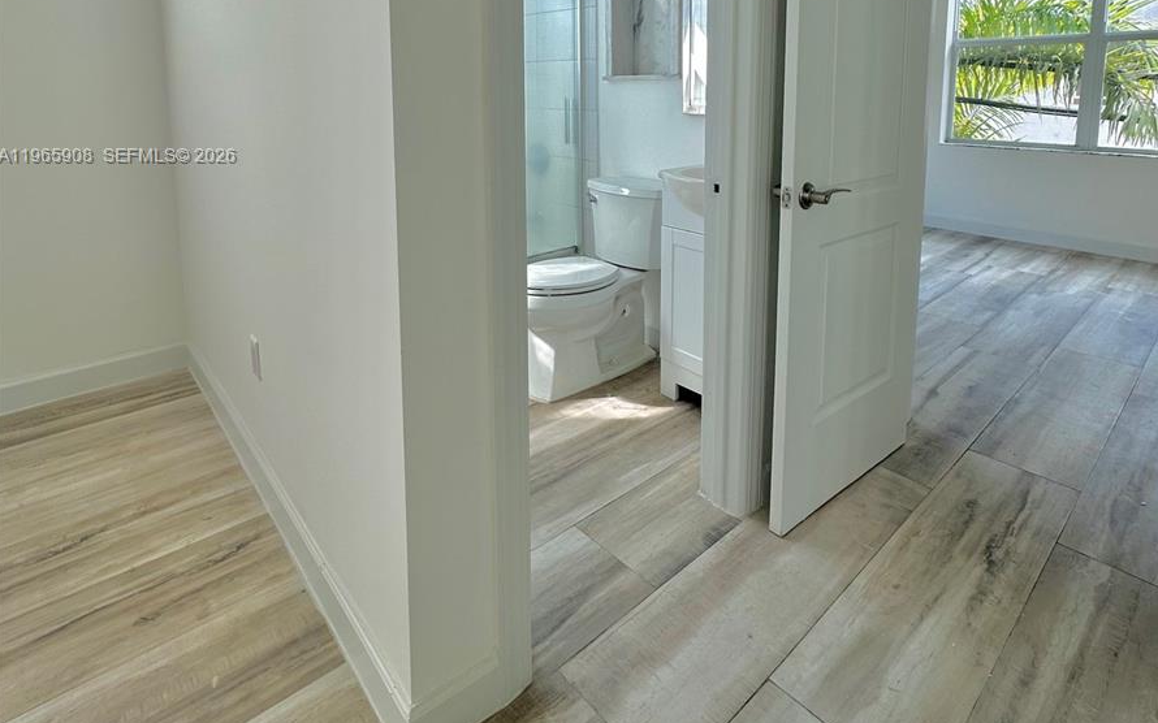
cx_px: 580
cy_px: 157
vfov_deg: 55.9
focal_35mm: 20
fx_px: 631
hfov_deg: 85.1
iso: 40
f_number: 2.2
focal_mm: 2.22
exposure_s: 1/99
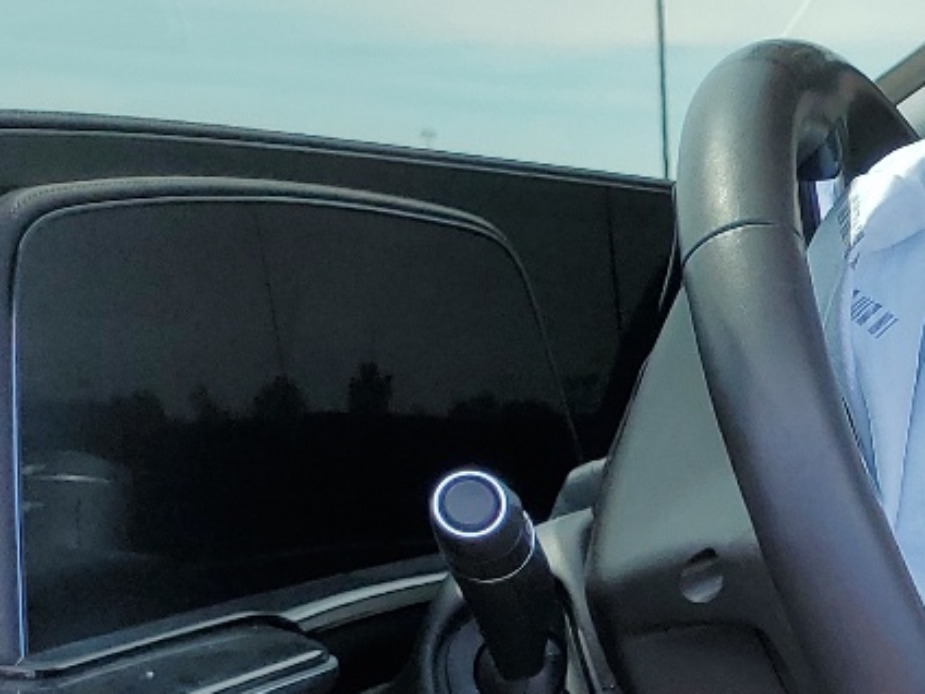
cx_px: 1516
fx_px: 2619
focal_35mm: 98
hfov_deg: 17.3
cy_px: 884
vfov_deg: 14.5
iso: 50
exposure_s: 1/833
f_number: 1.5
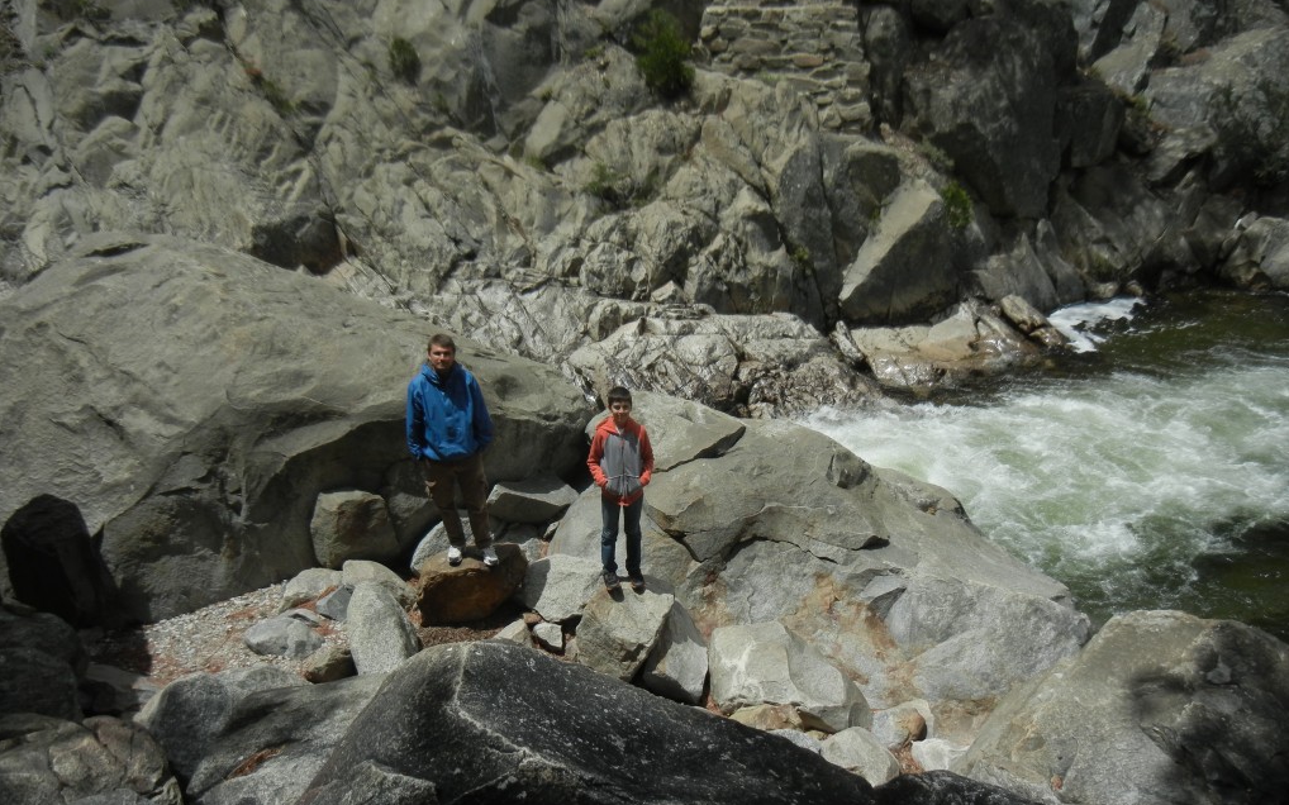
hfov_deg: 59.7
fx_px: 1124
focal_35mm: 32
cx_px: 646
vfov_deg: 39.3
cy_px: 466
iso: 160
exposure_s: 1/830
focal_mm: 5.4
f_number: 7
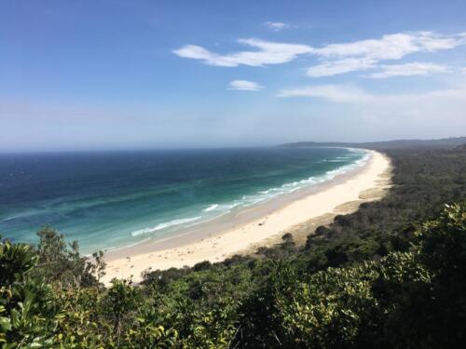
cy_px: 174
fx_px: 390
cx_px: 233
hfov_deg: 61.7
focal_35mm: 29
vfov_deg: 48.2
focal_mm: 4.15
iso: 25
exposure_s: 1/1876
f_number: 2.2
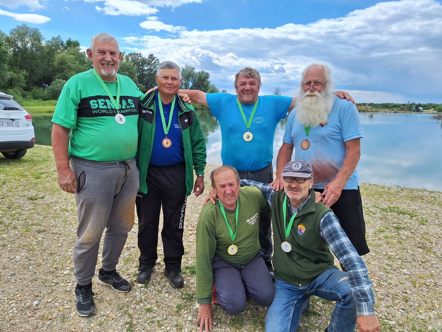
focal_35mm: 23
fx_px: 294
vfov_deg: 58.9
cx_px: 221
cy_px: 166
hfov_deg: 73.9
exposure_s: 1/2016
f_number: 1.8
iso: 40
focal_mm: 5.54
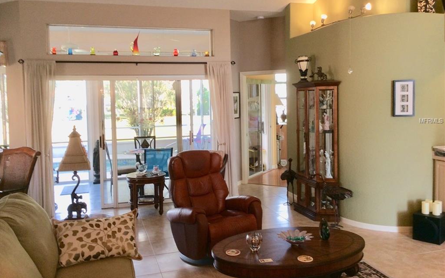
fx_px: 412
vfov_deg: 37.2
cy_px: 121
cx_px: 222
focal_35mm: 34
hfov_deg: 56.7
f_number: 2.4
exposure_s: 1/25
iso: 32
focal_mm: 3.3
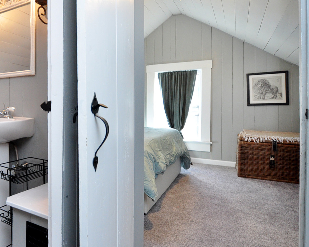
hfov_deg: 63.5
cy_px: 109
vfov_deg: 58.6
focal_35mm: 24
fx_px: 219
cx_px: 57
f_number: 5
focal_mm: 10
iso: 800
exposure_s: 1/25
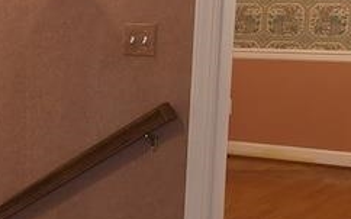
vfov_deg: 12.7
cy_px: 123
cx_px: -264
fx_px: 985
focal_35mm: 103
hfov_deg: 17.0
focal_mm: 6.3
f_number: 1.7
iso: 100
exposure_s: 1/30
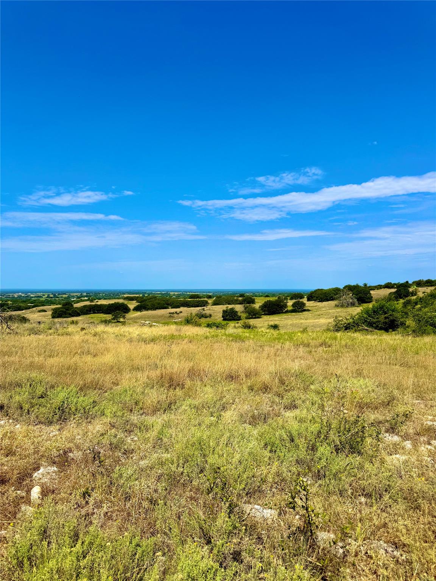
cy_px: 290
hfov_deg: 56.8
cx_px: 218
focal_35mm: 24
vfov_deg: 71.6
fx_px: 403
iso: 80
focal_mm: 6.76
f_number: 1.78
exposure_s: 1/7937
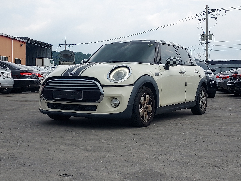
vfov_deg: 56.8
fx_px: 167
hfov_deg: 71.6
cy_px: 90
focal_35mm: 24
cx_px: 120
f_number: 1.8
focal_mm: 4.6
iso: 40
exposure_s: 1/977
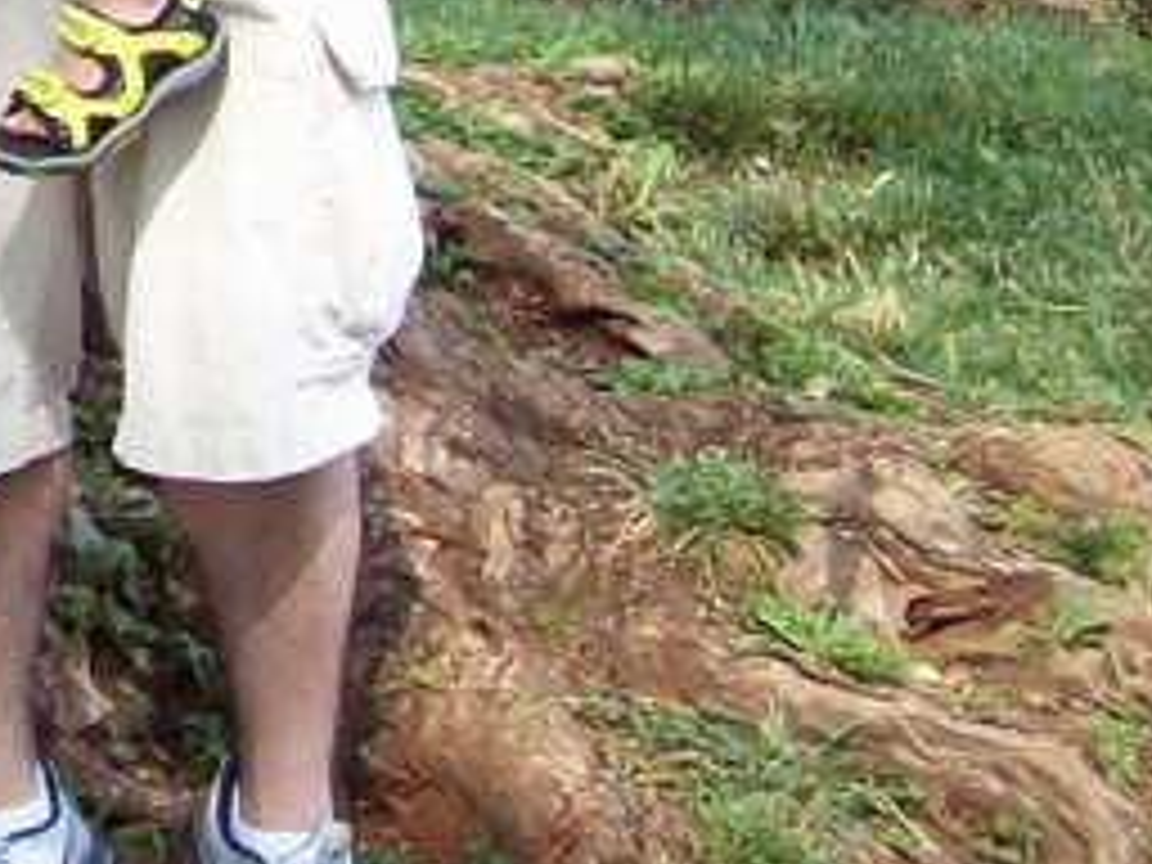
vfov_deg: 9.8
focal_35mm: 144
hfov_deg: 13.0
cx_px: -567
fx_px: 4792
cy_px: -610
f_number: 2.7
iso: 80
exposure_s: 1/218
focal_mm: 6
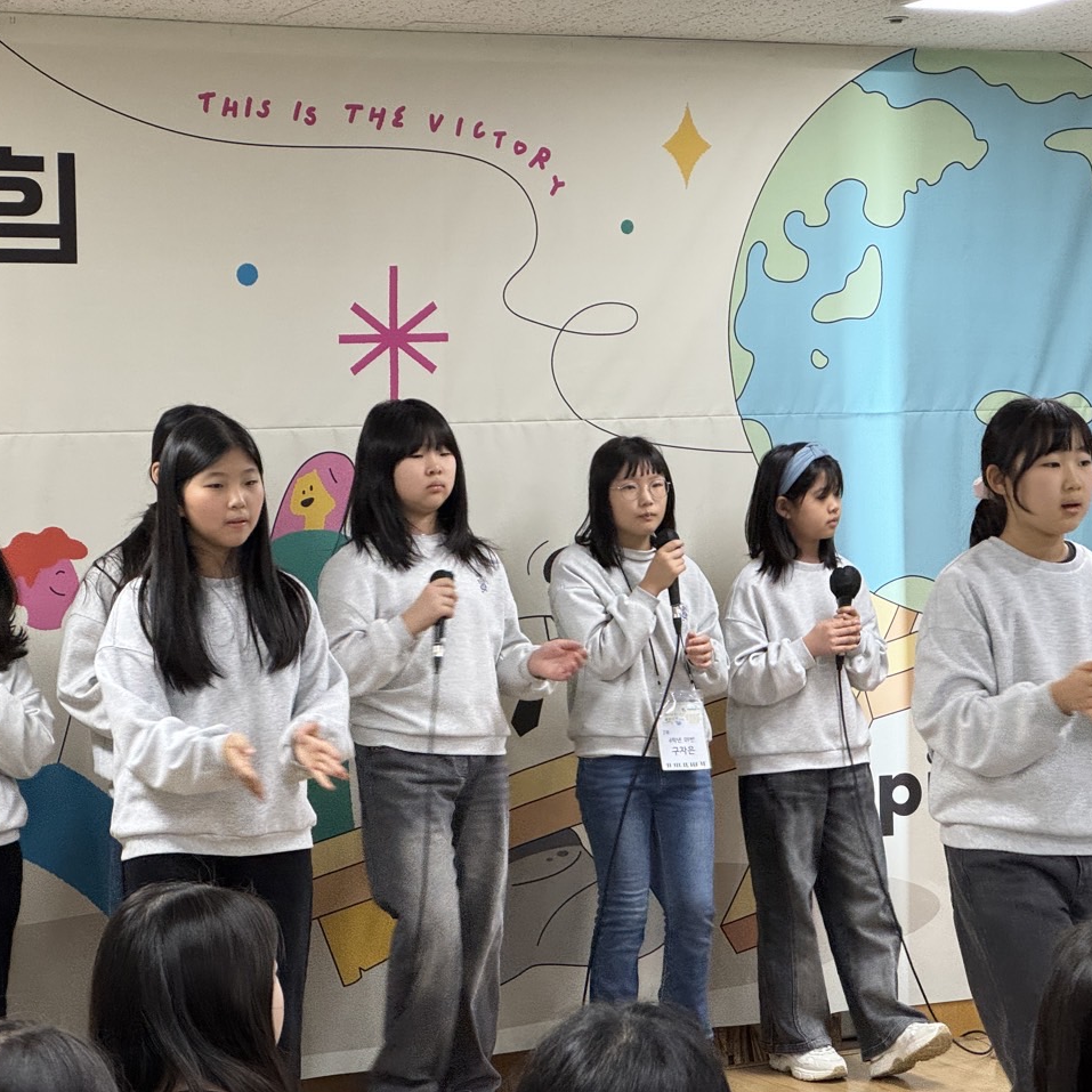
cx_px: 641
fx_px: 3248
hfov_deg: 19.1
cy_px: 545
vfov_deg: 19.1
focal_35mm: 91
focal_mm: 9
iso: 250
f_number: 2.8
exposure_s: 1/60
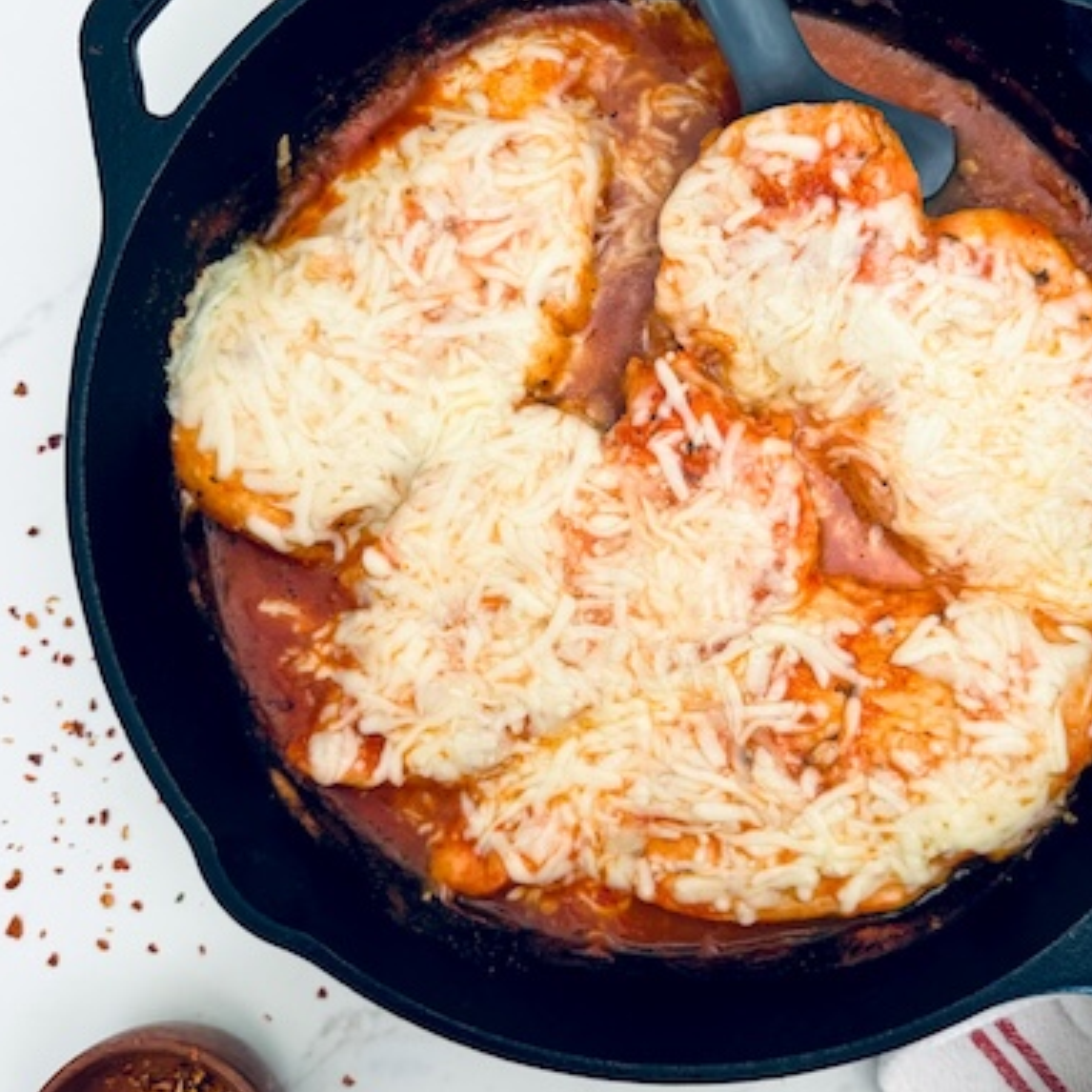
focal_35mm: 37
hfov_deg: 44.6
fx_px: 1321
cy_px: 470
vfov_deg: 44.8
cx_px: 683
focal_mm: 6.86
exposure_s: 1/60
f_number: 1.8
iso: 320
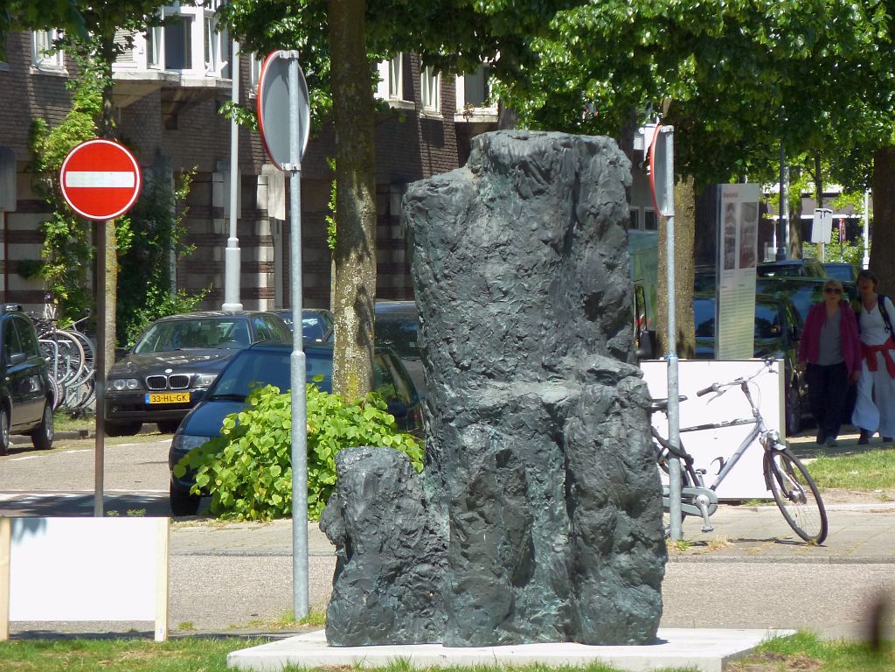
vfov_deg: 5.0
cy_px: 336
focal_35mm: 300
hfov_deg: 6.6
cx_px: 448
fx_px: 7757
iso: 160
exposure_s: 1/320
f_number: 4.9
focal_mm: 49.2
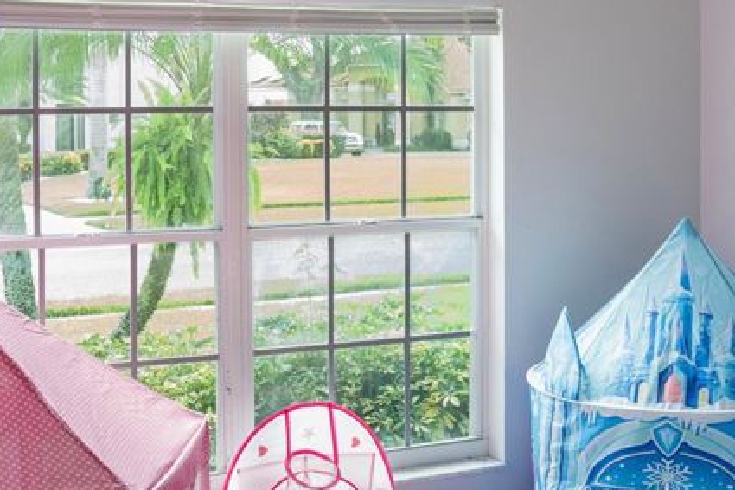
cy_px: 361
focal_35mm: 63
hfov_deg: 31.8
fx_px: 1289
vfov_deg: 21.3
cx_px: 407
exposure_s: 1/160
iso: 800
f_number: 4
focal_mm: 25.4
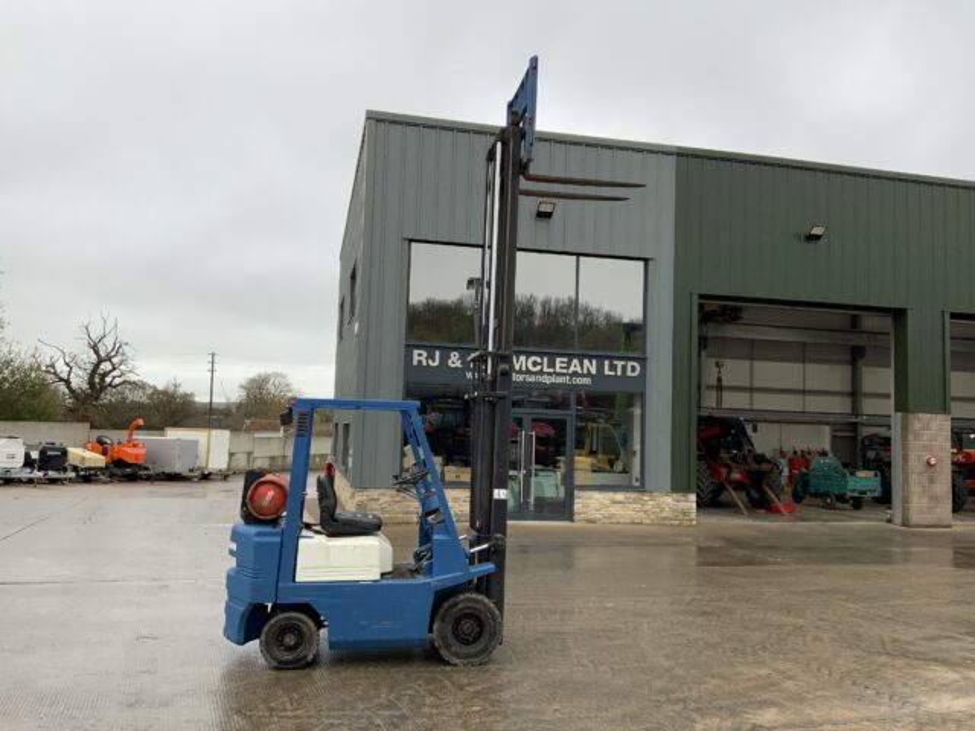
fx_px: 817
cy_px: 366
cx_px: 488
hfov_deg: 61.7
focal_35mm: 29
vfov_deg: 48.2
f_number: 1.8
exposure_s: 1/246
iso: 16
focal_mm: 3
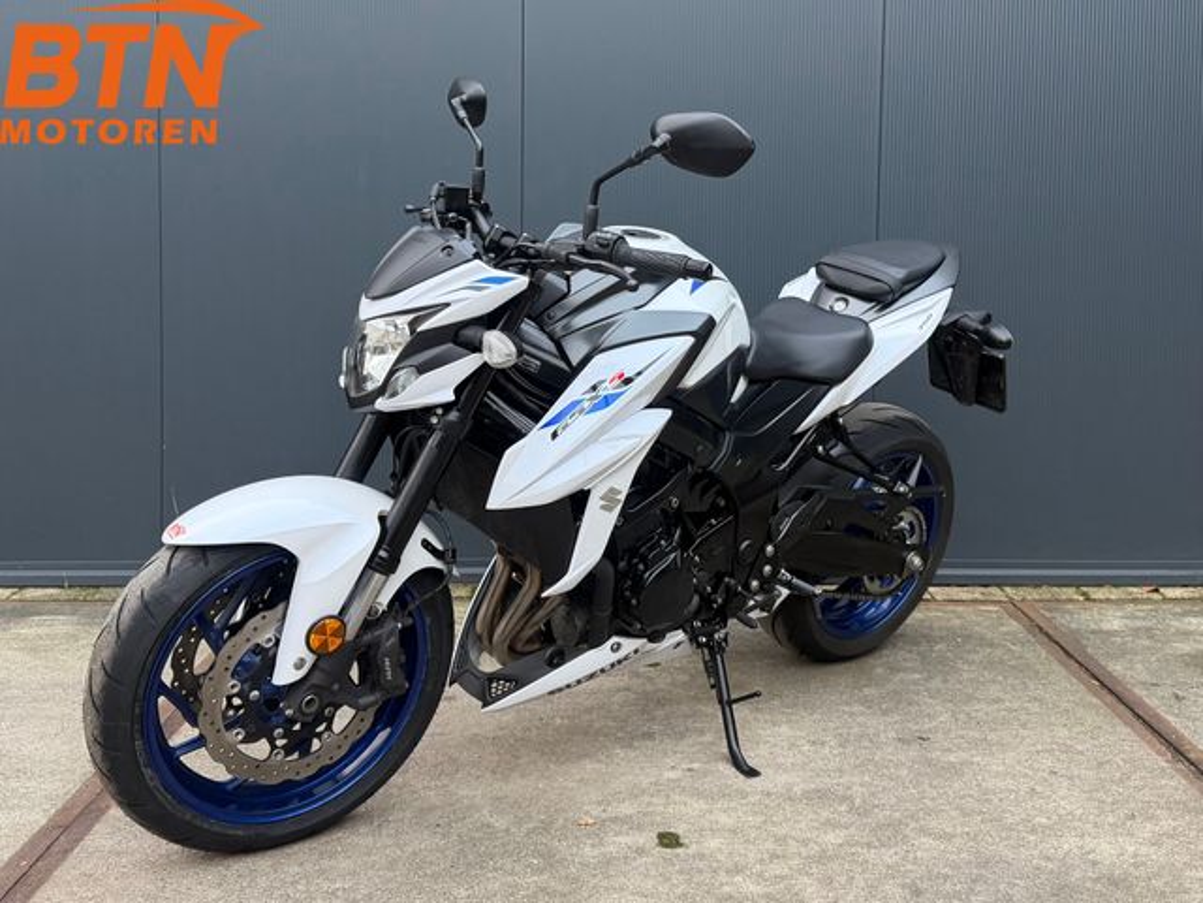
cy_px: 452
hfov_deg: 71.6
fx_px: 834
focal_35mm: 24
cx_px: 602
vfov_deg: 56.8
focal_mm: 6.76
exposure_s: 1/105
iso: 200
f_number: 1.78
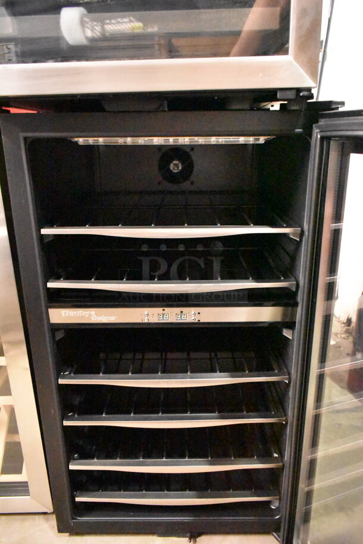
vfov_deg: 67.3
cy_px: 272
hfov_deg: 48.0
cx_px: 182
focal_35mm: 27
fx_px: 408
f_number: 3.5
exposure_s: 1/40
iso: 25600
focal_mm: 18
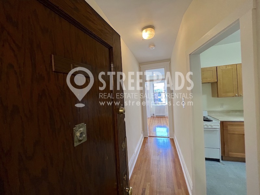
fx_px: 98
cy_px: 98
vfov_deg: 89.9
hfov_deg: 106.2
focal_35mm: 13
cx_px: 130
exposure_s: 1/60
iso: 125
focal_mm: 1.57
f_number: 1.8
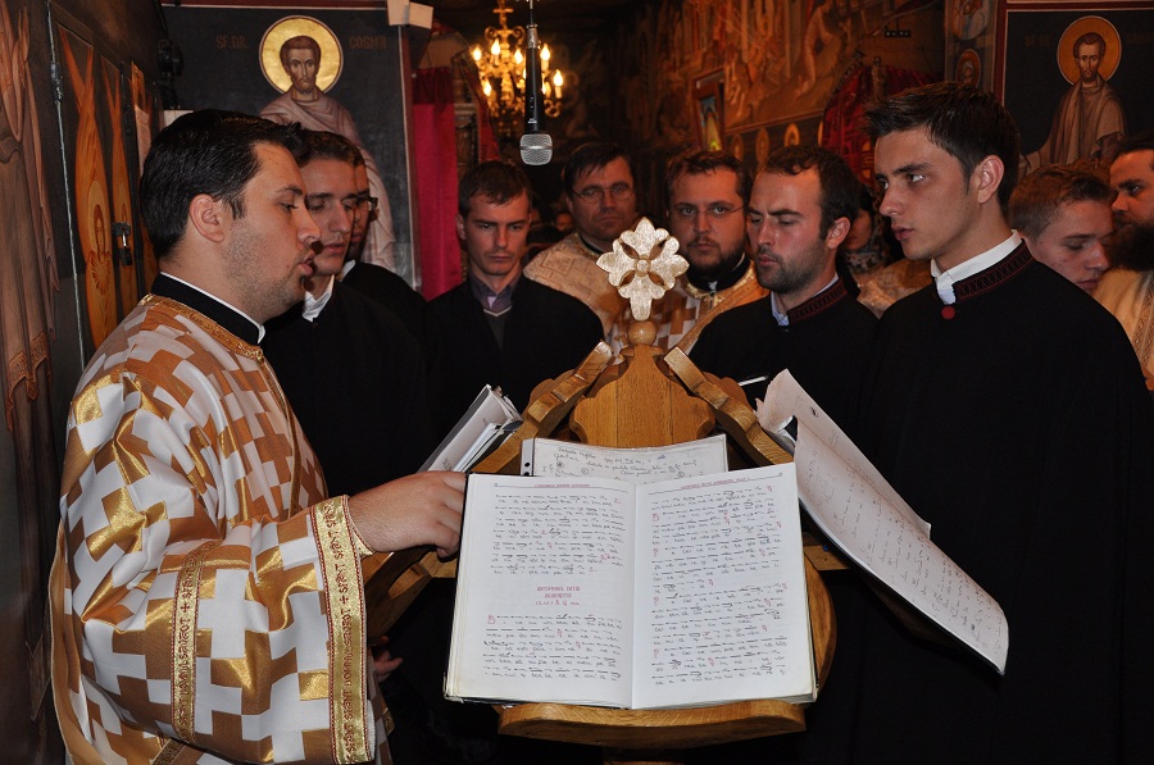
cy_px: 382
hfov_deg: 51.4
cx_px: 577
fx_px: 1200
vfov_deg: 35.4
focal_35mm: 38
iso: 500
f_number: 4
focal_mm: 25
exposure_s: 1/60
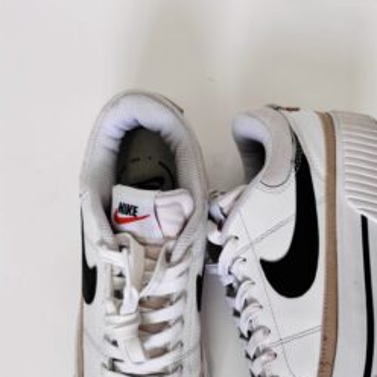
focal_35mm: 37
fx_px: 456
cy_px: 277
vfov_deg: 43.7
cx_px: 220
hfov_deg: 44.8
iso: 64
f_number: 1.6
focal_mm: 5.96
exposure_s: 1/60
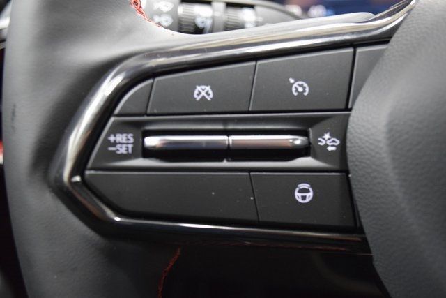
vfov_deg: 34.2
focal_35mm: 39
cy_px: 149
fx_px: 483
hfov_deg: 49.5
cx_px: 223
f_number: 4.2
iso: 3200
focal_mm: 26
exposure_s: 1/20
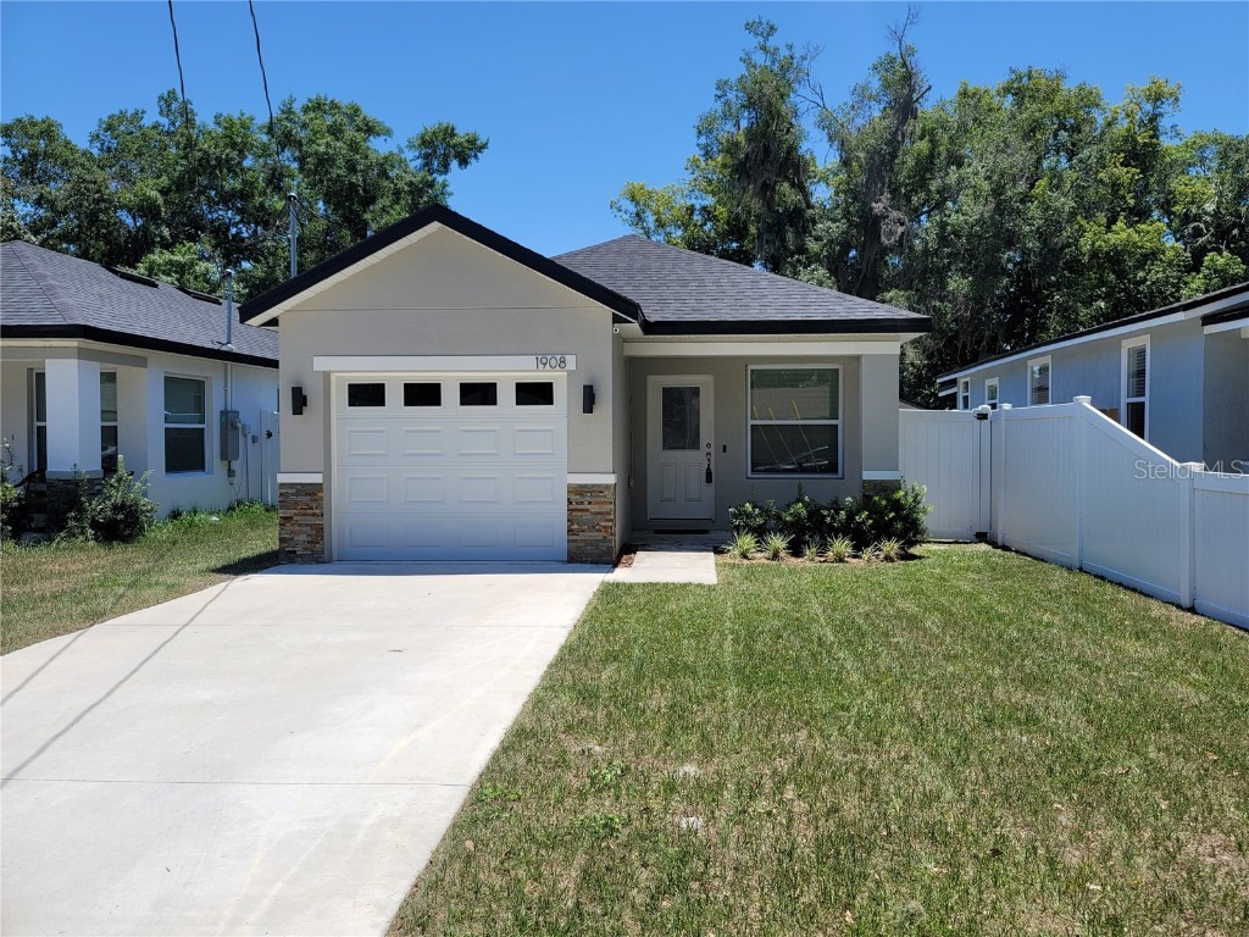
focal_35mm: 25
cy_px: 468
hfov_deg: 69.4
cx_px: 624
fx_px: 902
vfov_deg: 54.9
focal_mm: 7
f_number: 1.8
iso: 20
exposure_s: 1/986
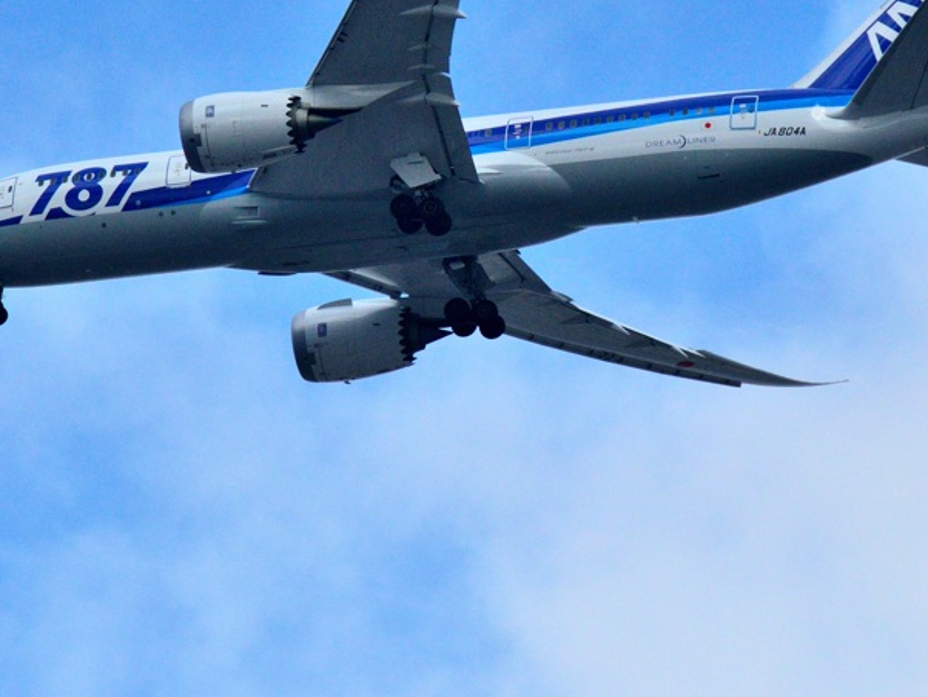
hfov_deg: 2.4
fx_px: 22313
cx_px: 425
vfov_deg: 1.8
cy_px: 225
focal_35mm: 832
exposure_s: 1/6400
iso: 640
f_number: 8
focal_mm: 340
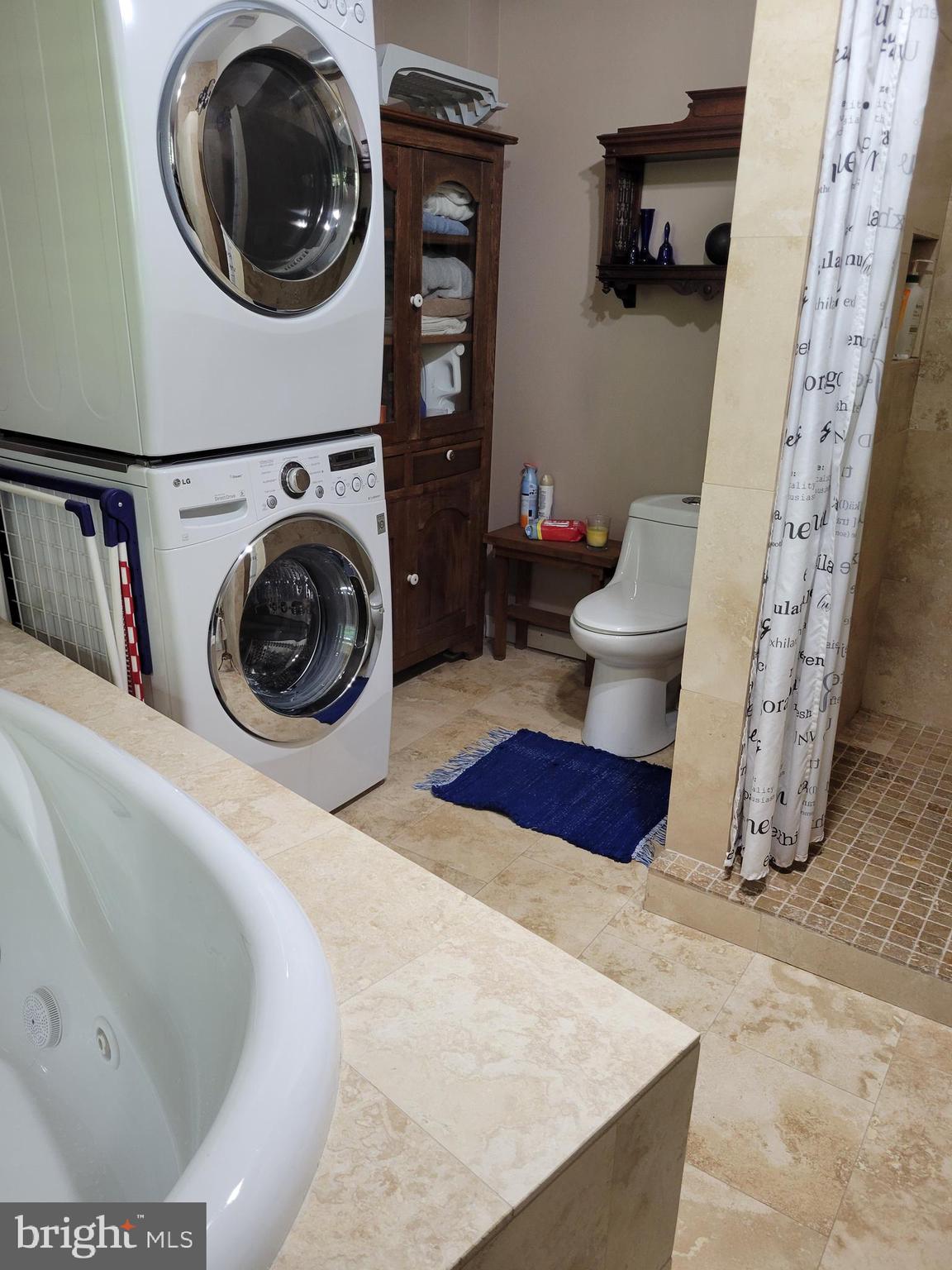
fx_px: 953
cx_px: 476
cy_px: 635
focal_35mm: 26
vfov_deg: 67.3
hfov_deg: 53.1
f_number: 1.8
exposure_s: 1/60
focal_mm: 5.4
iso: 200
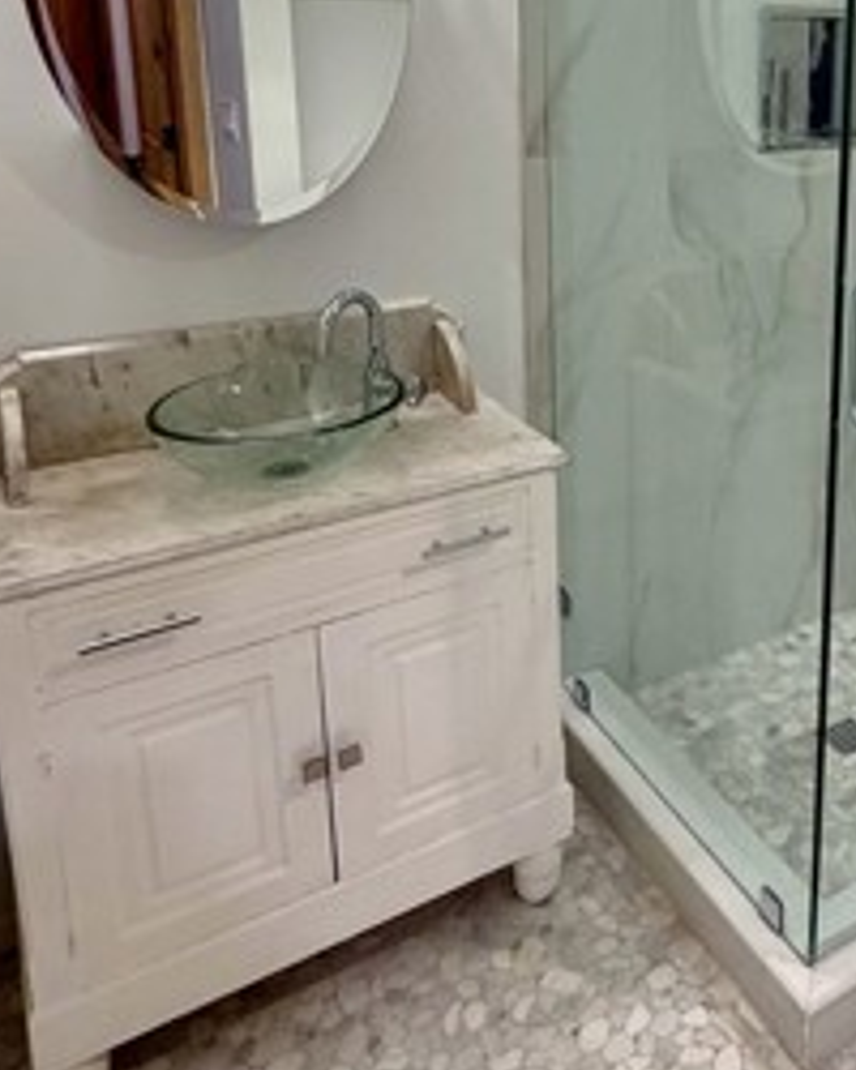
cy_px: 261
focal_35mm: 35
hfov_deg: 39.5
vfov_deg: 49.4
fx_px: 1108
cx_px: 753
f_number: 2.2
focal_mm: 2.22
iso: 160
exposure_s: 1/120
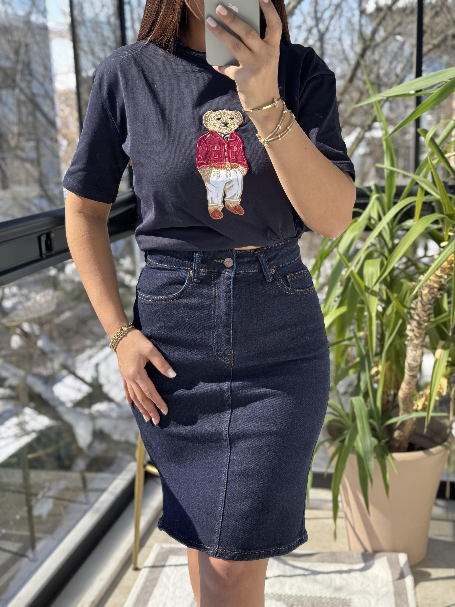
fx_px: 841
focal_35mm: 48
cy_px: 304
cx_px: 228
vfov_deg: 39.7
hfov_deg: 30.3
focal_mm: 6.76
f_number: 1.78
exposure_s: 1/531
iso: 64
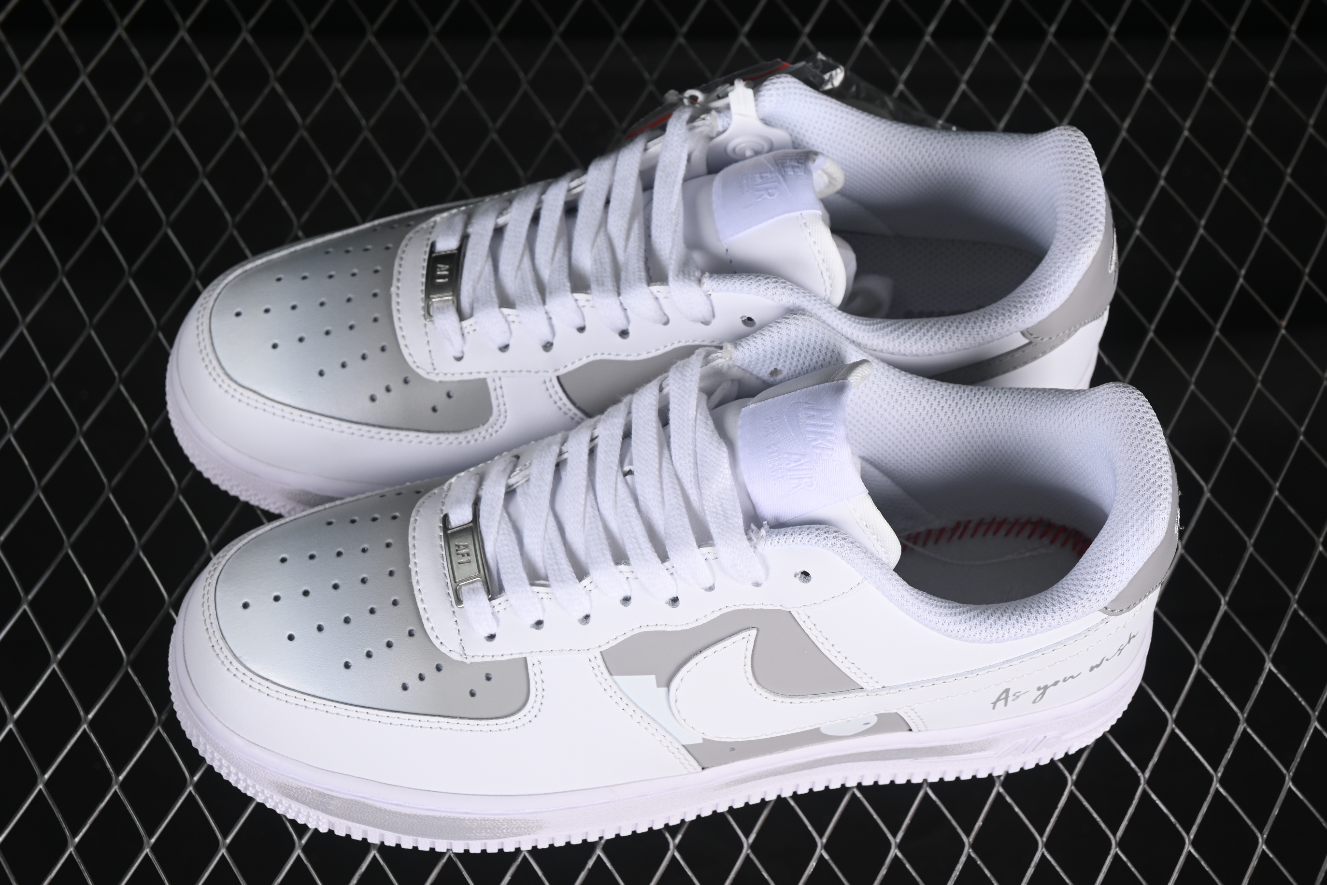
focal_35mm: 76
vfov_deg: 18.0
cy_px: 445
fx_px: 2802
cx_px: 667
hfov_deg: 26.6
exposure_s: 1/100
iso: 160
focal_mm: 50
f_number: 7.1
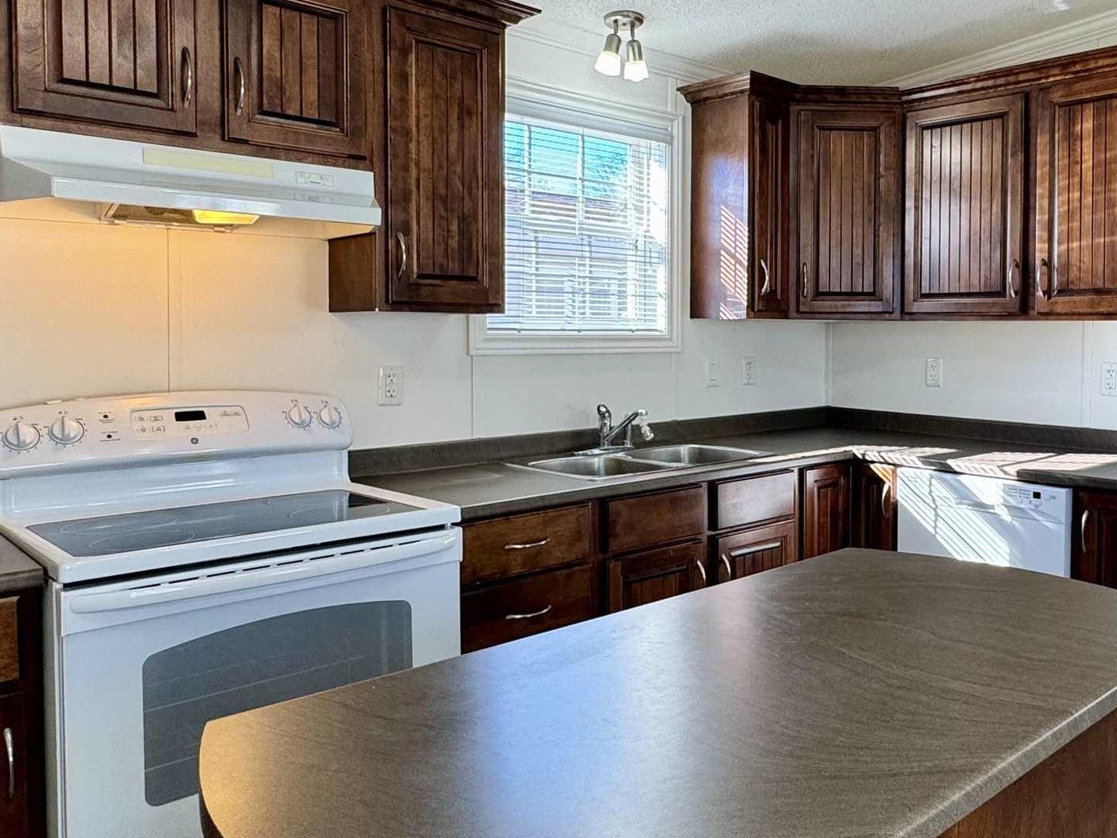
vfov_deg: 46.7
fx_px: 968
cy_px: 363
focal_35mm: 30
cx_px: 764
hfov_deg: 58.3
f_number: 2.2
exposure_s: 1/120
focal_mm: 2.22
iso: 64
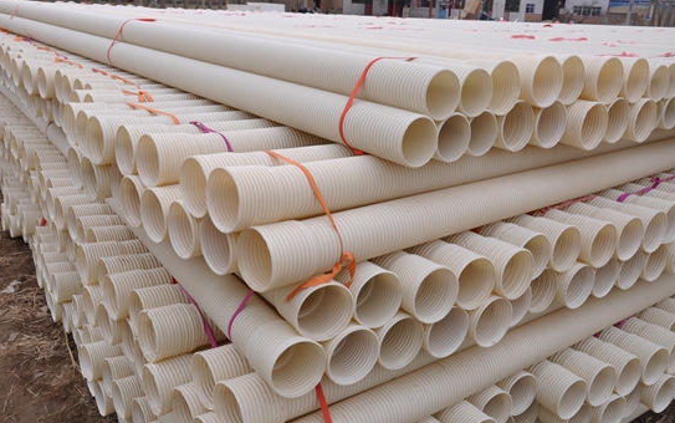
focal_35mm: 34
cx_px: 337
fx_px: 626
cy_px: 205
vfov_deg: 37.3
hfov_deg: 56.7
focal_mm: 22
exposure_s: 1/200
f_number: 8
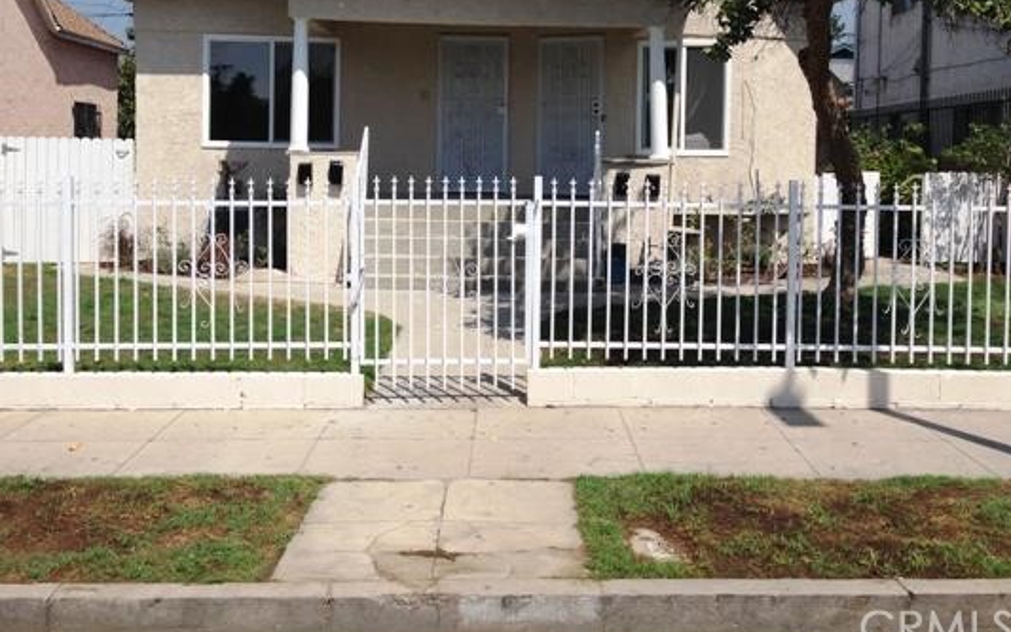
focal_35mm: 42
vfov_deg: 30.3
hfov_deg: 47.2
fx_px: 1157
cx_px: 516
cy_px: 199
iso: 50
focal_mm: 4.12
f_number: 2.4
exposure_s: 1/2710
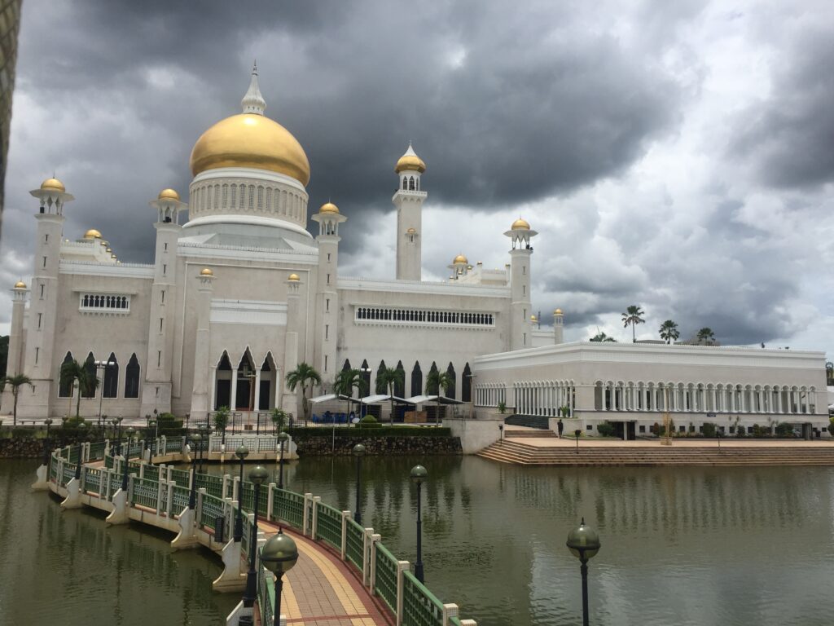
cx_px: 417
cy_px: 313
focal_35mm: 29
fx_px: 699
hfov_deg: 61.7
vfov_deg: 48.2
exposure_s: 1/3597
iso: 32
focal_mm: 4.15
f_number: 2.2
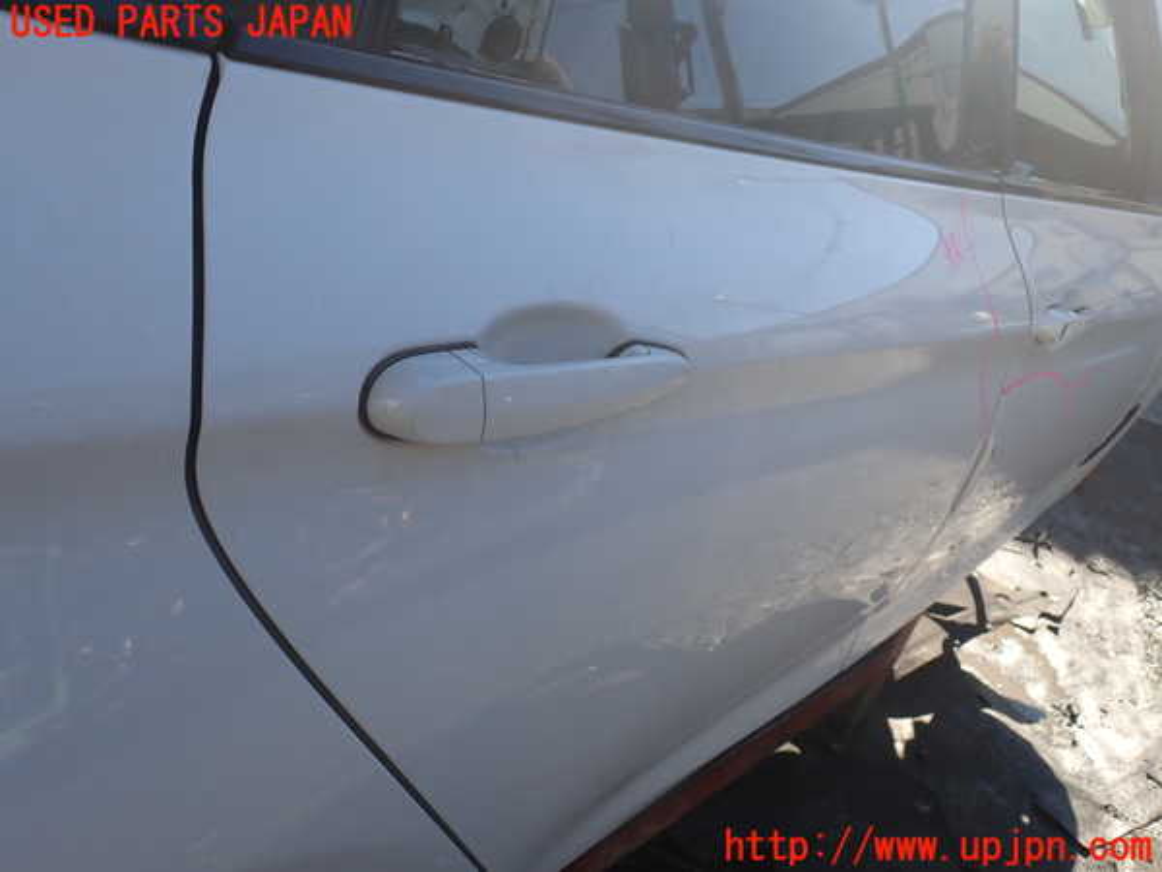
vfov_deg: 46.8
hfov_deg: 60.0
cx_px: 581
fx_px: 1007
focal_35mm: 30
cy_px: 436
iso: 100
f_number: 3.2
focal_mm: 5.4
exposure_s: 1/500
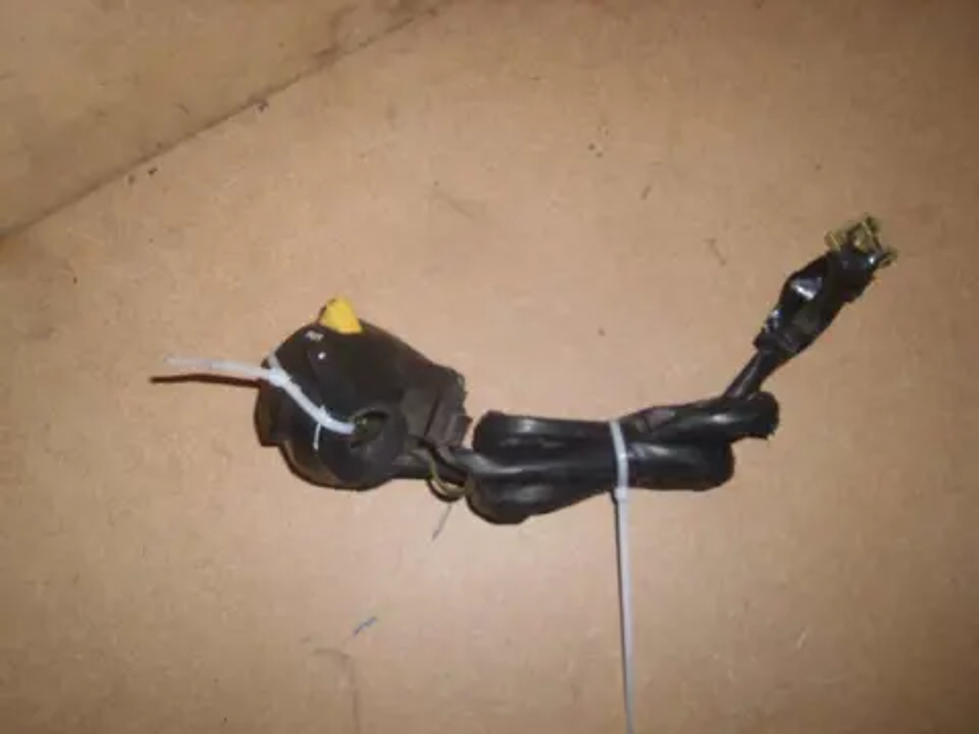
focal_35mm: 35
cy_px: 367
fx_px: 990
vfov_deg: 40.7
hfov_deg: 52.6
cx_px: 490
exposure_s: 1/30
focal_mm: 5.8
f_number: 7.1
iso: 50
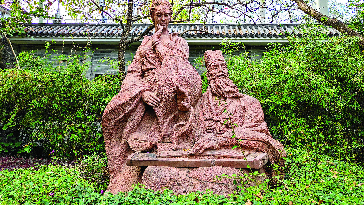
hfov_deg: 67.9
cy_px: 80
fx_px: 270
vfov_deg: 41.3
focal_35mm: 28
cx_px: 186
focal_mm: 5.43
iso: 96
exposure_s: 1/100
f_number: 1.89
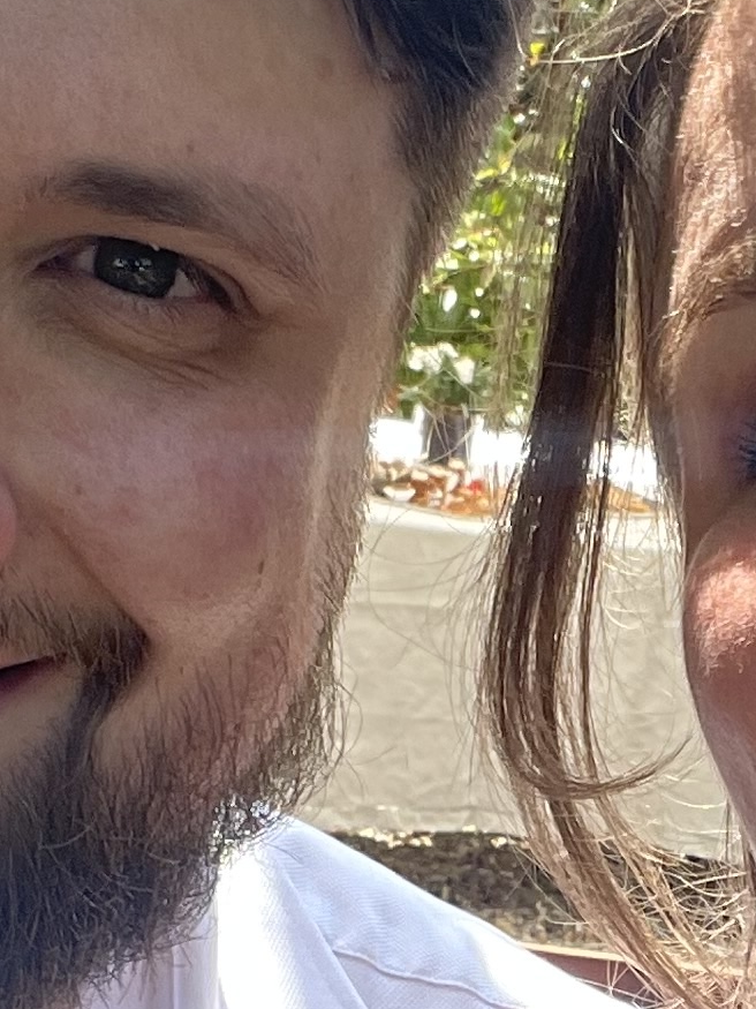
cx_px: 682
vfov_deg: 18.3
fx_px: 3087
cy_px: 896
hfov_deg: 13.8
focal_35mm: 106
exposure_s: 1/121
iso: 25
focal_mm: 2.71
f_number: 2.2
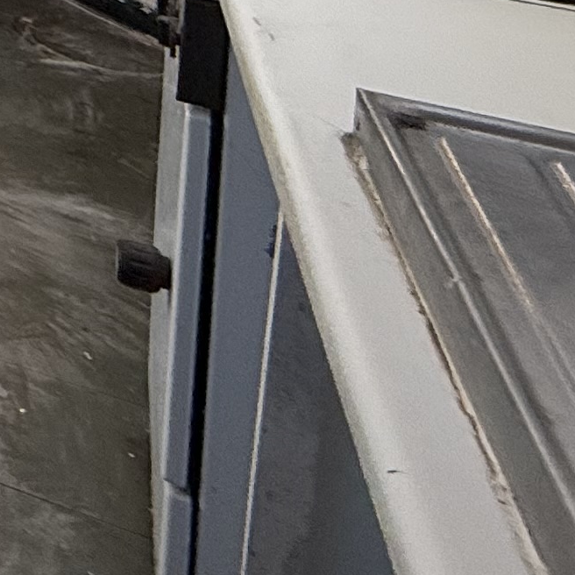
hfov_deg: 13.3
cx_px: -945
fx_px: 1428
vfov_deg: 17.7
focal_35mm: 76
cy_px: -493
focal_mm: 2.22
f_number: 2.2
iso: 64
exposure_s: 1/284
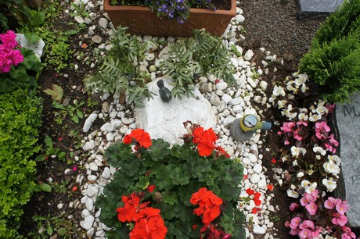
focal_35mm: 30
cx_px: 180
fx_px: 300
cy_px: 120
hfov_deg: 62.0
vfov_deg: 43.5
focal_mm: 20
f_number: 8
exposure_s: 1/160
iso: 200
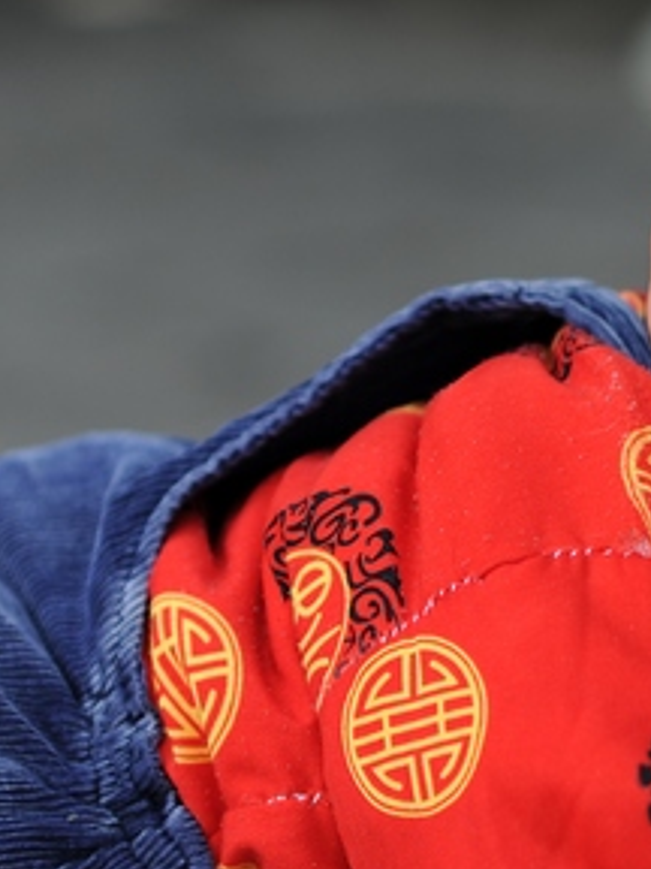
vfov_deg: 7.8
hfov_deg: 5.8
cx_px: 967
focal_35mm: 255
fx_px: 6394
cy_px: 504
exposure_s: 1/800
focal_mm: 85
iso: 100
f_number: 2.2
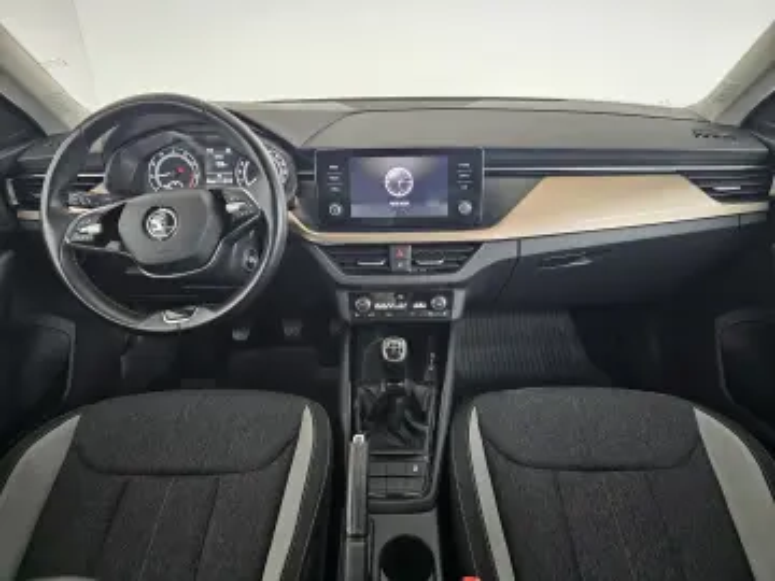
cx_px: 388
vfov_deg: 58.9
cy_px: 290
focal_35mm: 23
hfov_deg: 73.9
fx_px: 515
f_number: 1.7
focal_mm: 6.3
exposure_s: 1/100
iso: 1000
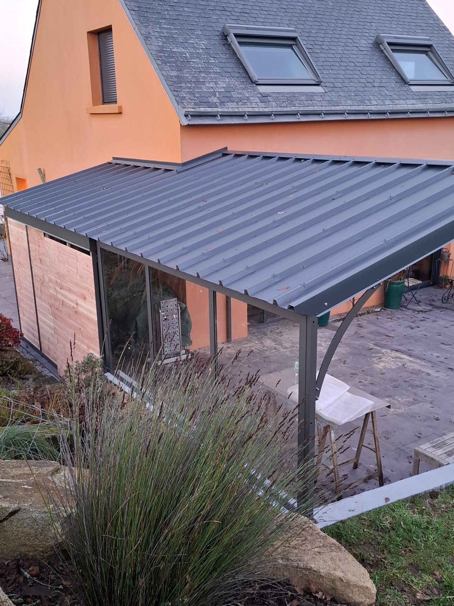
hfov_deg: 41.8
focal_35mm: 34
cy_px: 310
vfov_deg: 54.0
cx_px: 210
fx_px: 595
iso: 320
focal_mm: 5.54
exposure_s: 1/50
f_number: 1.8
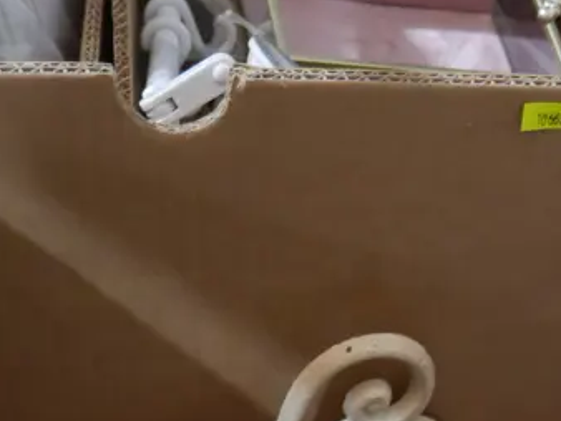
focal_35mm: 97
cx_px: 445
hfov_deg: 20.0
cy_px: 619
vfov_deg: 14.3
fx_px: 1573
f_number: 3.6
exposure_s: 1/60
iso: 1600
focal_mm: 16
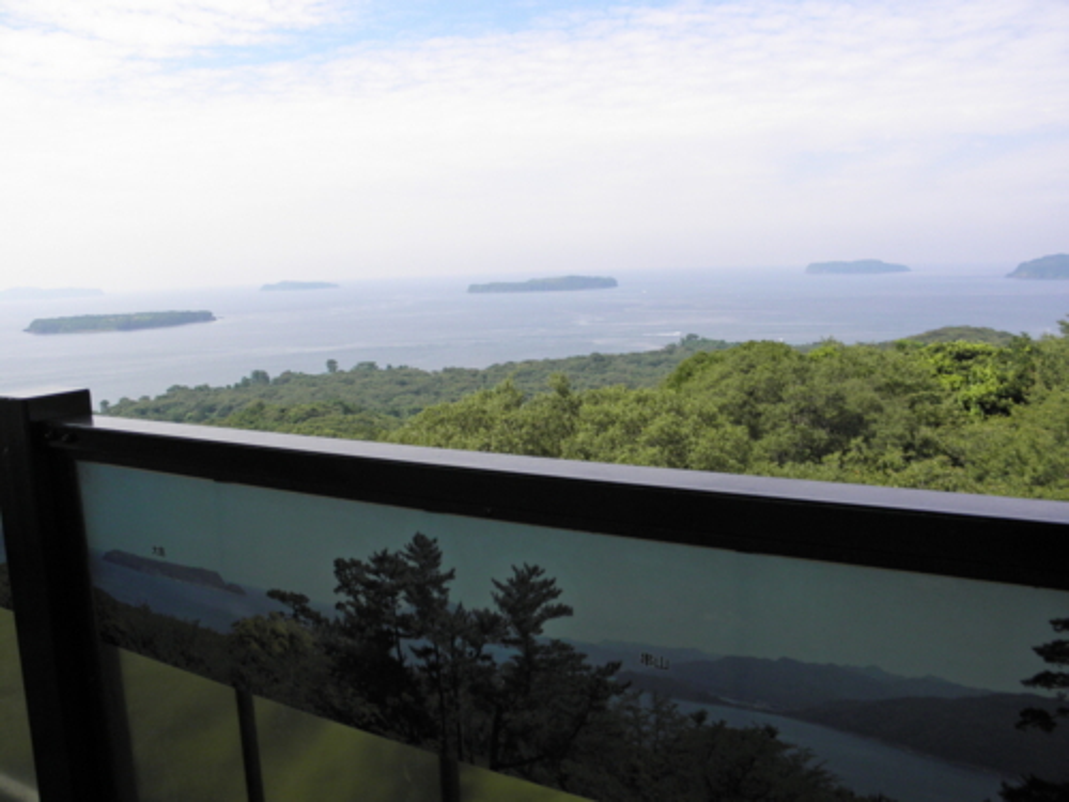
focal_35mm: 28
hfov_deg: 63.4
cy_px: 401
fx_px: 865
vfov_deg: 49.7
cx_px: 534
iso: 100
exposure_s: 1/640
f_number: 3.5
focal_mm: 5
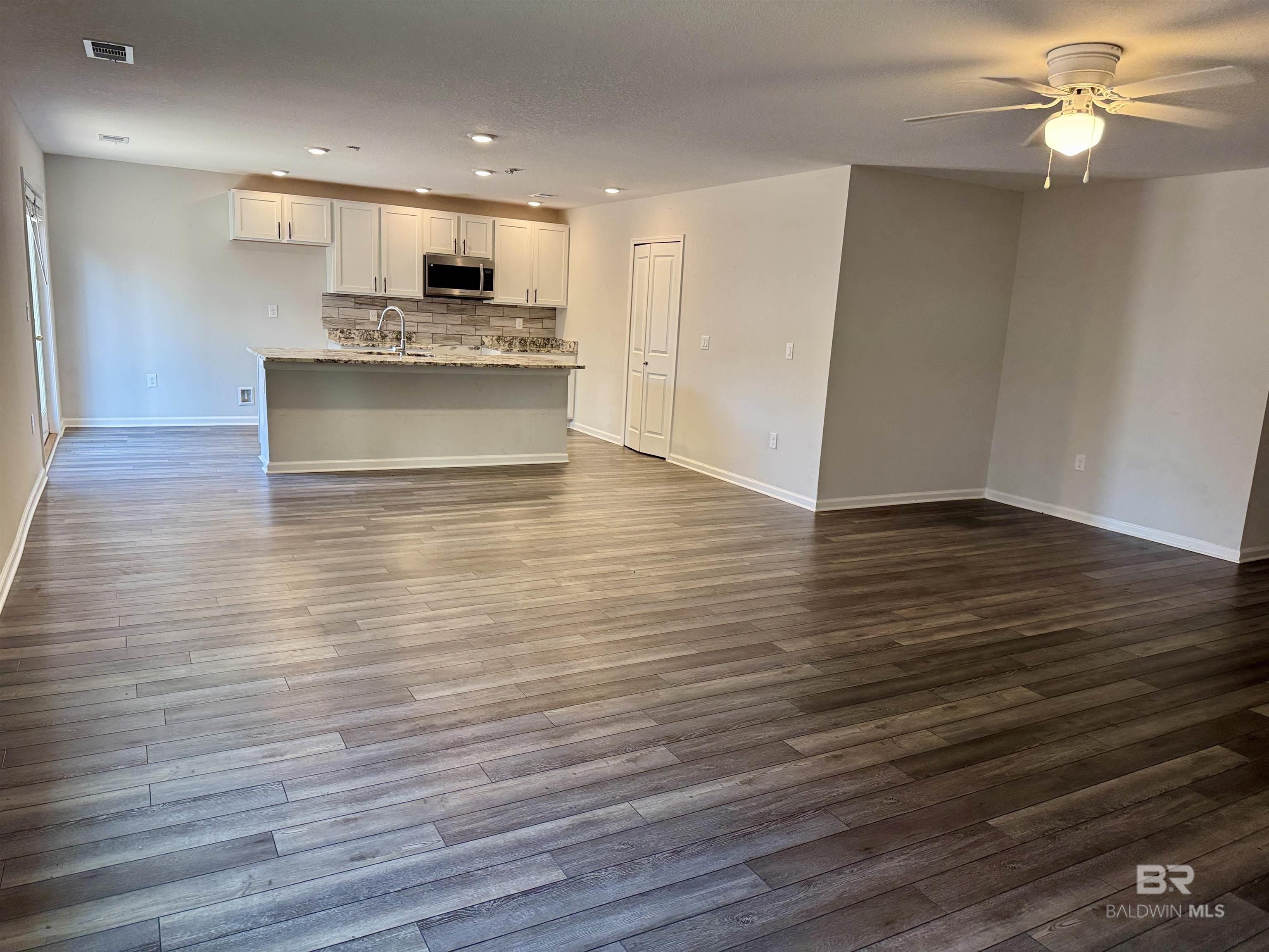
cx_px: 634
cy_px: 476
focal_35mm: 24
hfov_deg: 71.6
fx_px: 880
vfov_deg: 56.8
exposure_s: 1/120
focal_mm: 6.76
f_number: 1.78
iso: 200
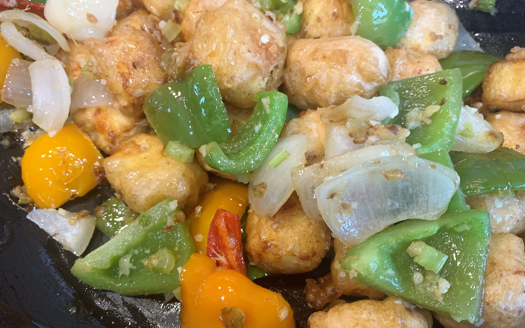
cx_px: 266
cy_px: 176
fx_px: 401
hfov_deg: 66.5
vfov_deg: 44.5
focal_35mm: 28
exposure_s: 1/50
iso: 320
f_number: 1.8
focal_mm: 4.25
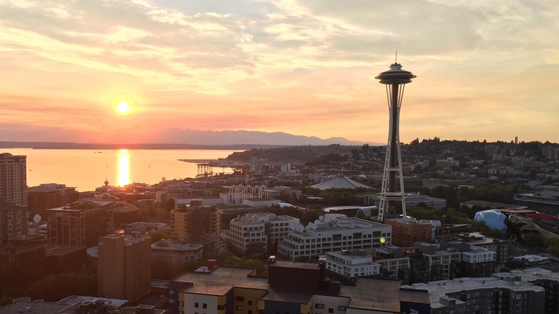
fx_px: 504
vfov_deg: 34.6
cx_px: 260
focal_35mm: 34
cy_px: 177
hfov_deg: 58.0
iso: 32
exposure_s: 1/732
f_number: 2.2
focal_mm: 4.15
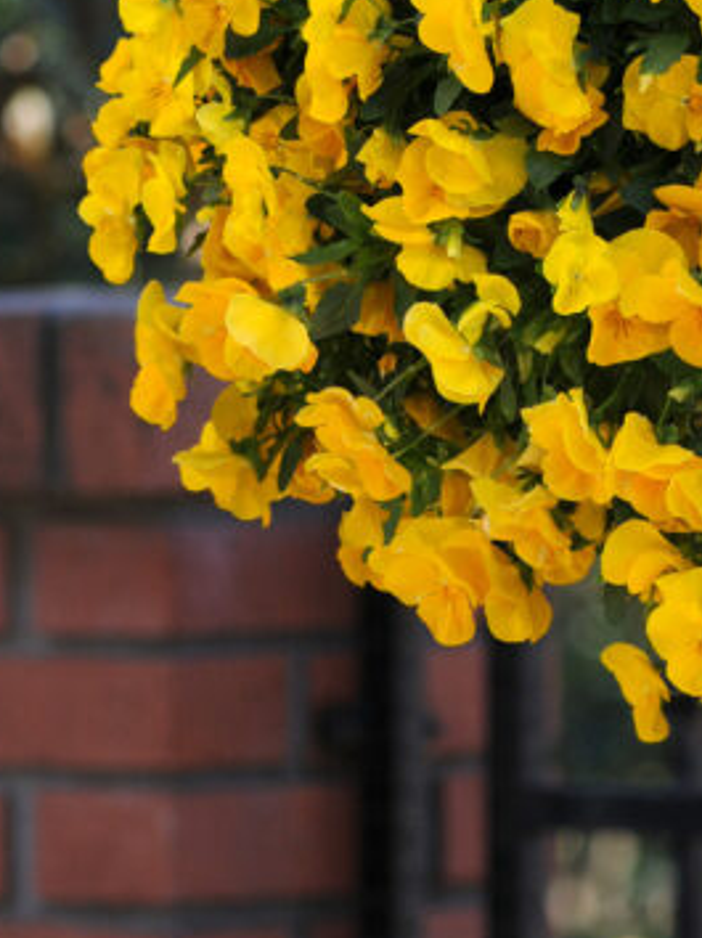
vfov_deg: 3.3
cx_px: 861
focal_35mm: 604
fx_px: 16362
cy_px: 24
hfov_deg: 2.5
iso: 200
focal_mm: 145
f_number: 5.6
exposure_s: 1/250
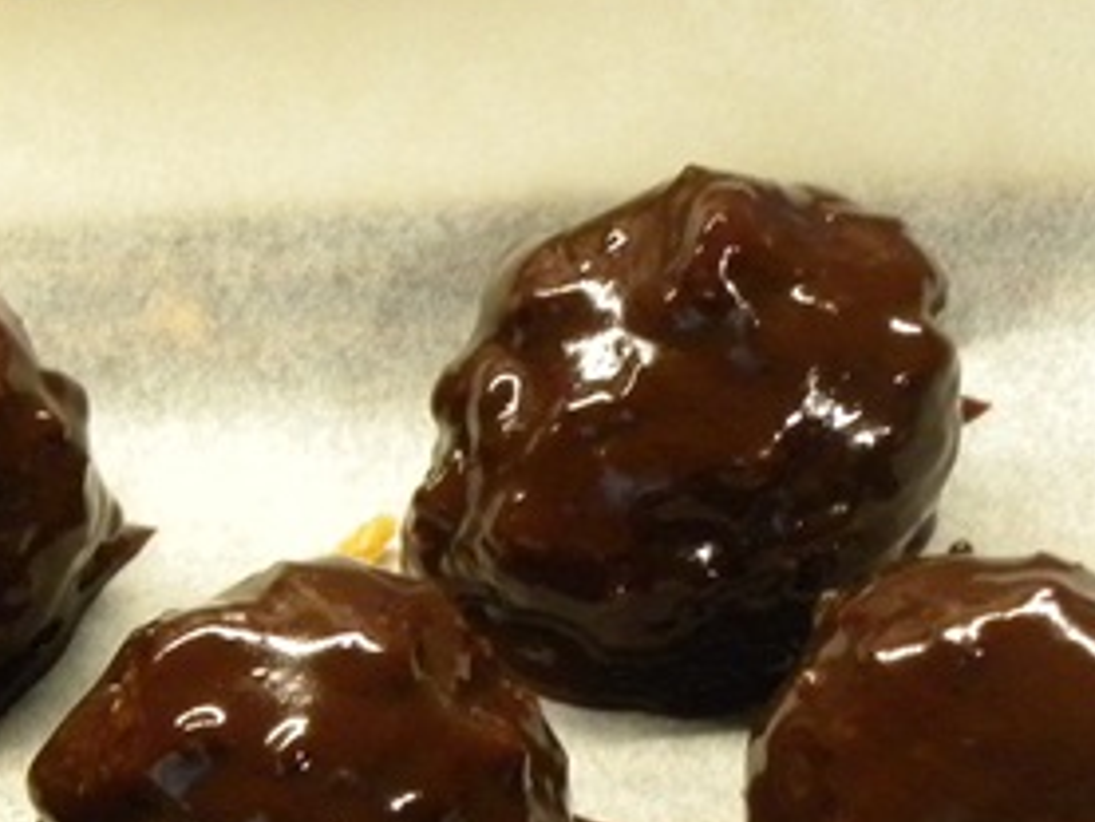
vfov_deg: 9.7
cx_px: -281
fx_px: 4747
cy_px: 1008
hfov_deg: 12.8
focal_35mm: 150
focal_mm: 9.2
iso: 400
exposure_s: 1/38.2
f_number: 3.5
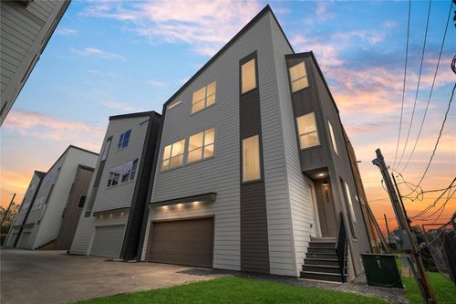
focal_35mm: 16
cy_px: 152
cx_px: 228
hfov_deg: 96.8
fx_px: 203
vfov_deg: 73.7
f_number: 9
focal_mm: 16
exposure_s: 1/250
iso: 200
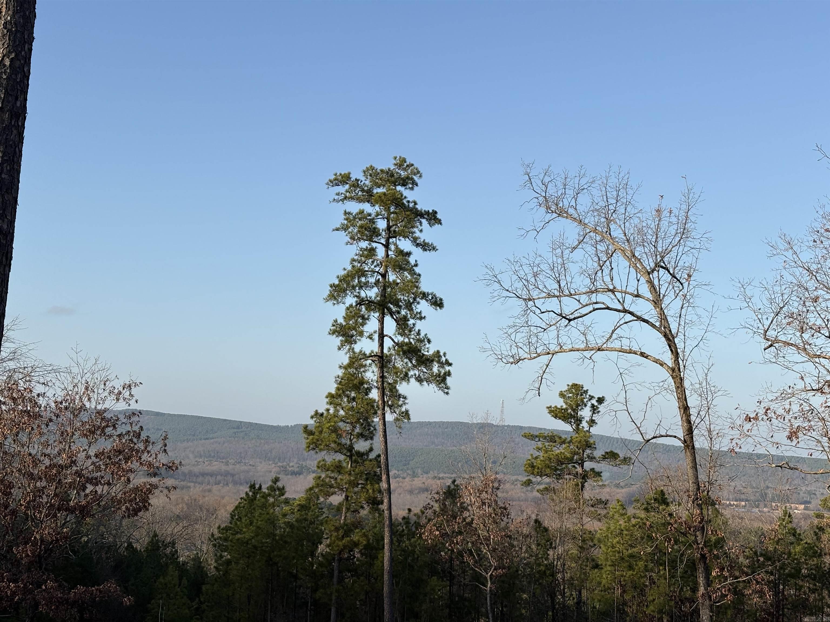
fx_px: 1247
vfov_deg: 28.0
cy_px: 311
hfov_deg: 36.8
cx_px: 415
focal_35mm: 52
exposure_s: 1/2283
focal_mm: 5.96
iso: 32
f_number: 1.6
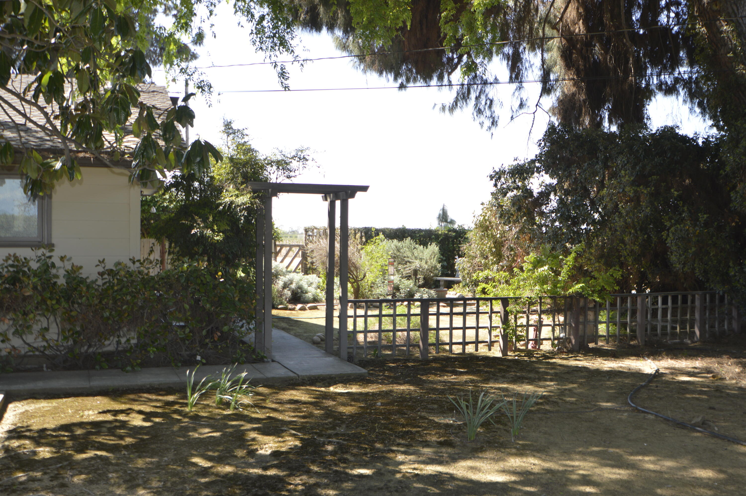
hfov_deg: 53.2
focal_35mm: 36
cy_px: 248
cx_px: 373
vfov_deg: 36.8
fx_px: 745
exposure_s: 1/125
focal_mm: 24
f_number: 4.5
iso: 110
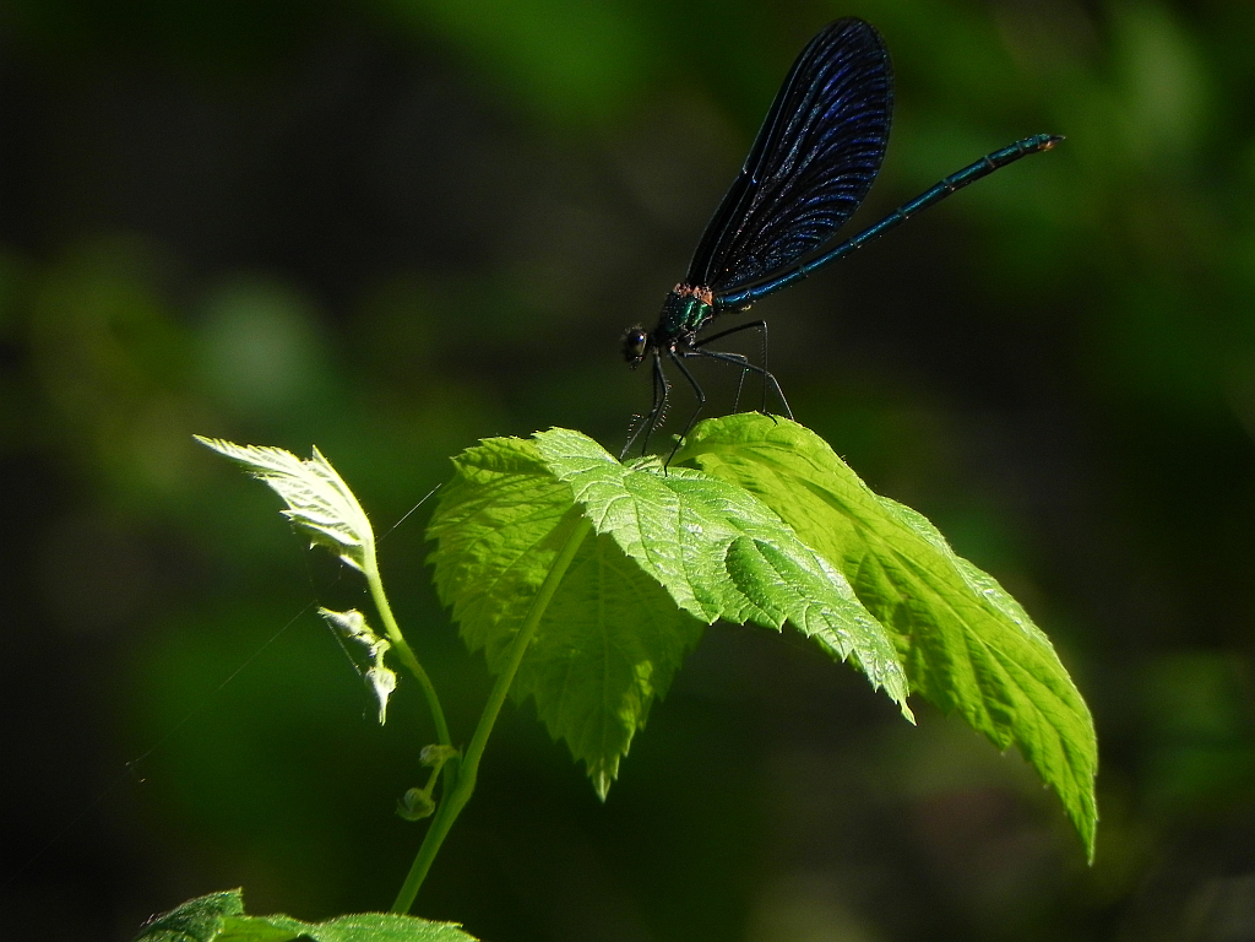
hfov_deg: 2.9
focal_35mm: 678
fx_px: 24581
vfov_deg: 2.2
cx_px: 628
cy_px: 471
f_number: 5.6
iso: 160
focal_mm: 120
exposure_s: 1/240
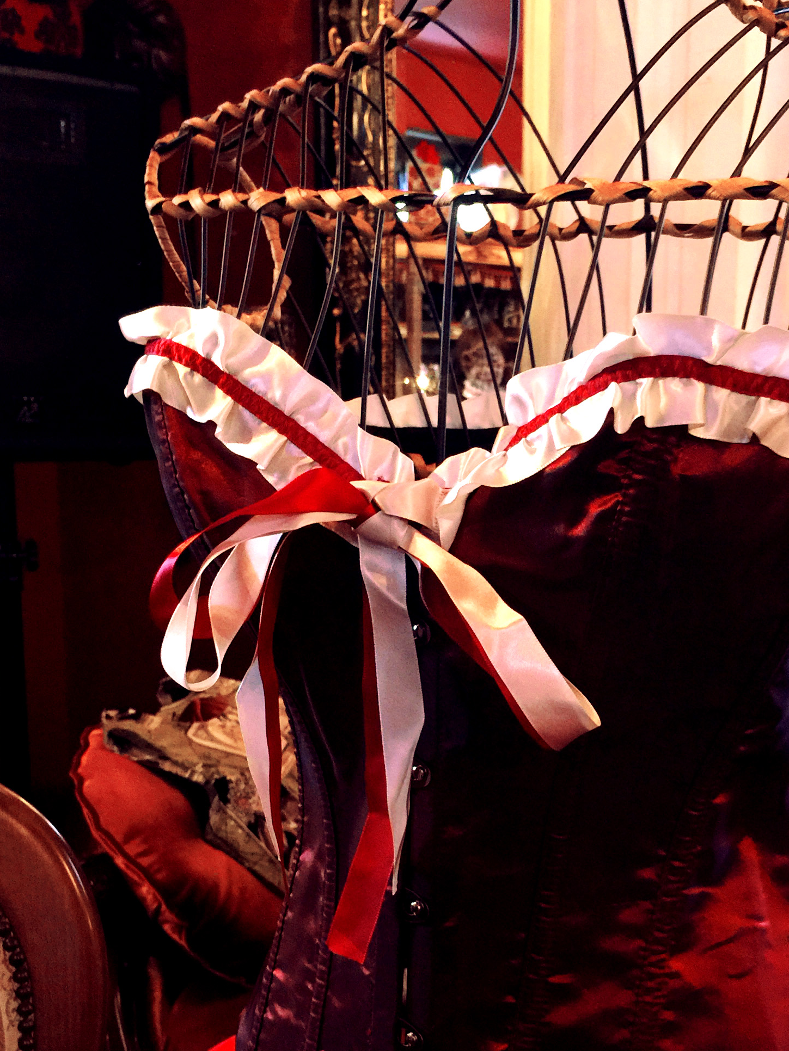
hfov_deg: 29.4
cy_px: 667
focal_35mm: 49
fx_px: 1489
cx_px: 541
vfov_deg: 38.6
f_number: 2.2
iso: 80
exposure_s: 1/4
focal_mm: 4.15
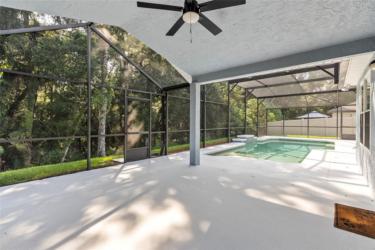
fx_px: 167
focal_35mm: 16
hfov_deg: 96.7
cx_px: 188
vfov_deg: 73.8
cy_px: 125
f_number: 8
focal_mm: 16
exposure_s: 1/8
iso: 100
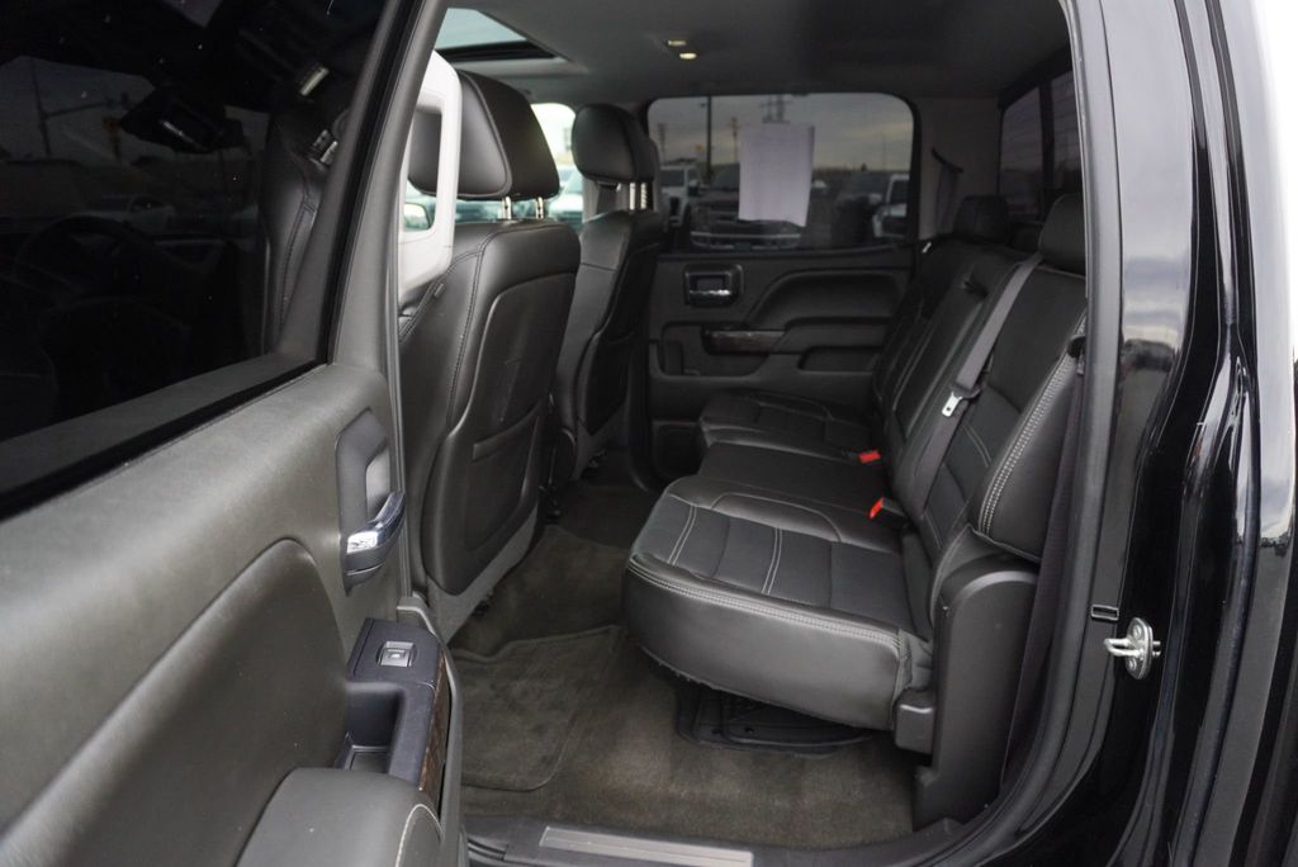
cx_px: 649
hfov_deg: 73.7
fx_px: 866
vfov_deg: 53.2
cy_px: 434
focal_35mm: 24
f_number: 4
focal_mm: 16
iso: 1600
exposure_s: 1/320
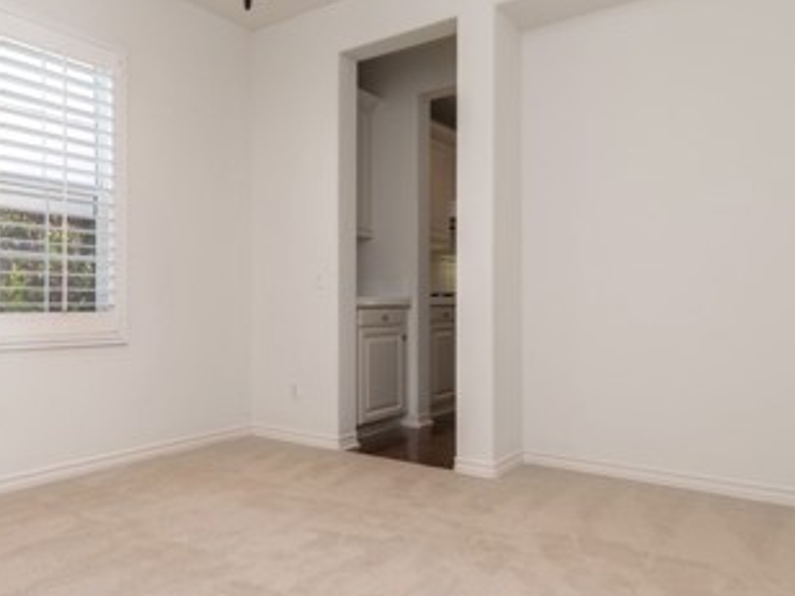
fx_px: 643
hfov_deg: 60.5
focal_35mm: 28
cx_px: 214
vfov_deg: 49.7
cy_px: 317
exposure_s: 1/80
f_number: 4
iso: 200
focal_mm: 14
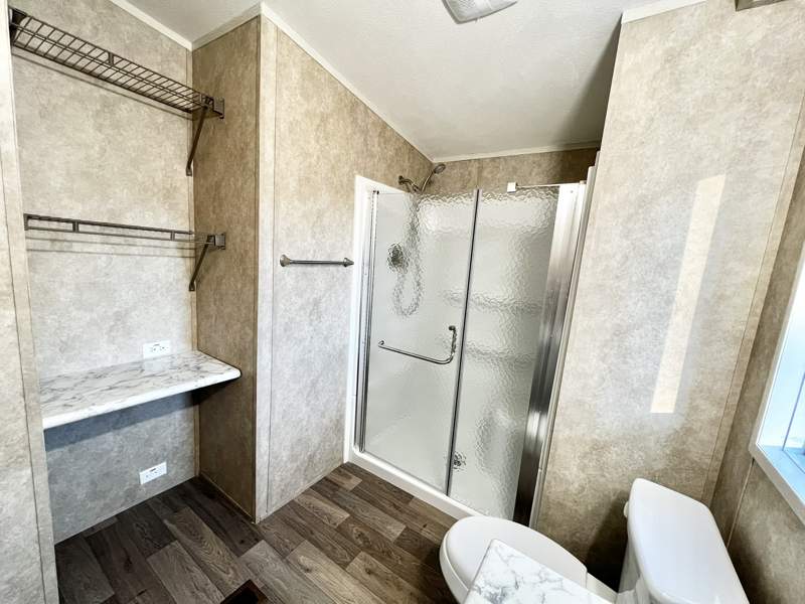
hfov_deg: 106.2
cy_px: 302
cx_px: 402
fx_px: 302
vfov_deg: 89.9
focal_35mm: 13
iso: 125
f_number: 1.8
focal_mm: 1.57
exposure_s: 1/60
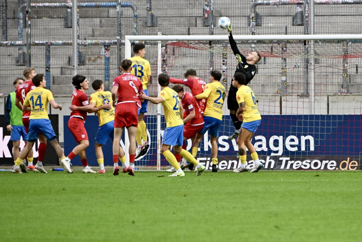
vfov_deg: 3.4
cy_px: 121
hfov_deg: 5.2
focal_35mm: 400
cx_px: 181
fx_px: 4023
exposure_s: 1/1600
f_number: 5.6
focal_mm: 400
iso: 8000
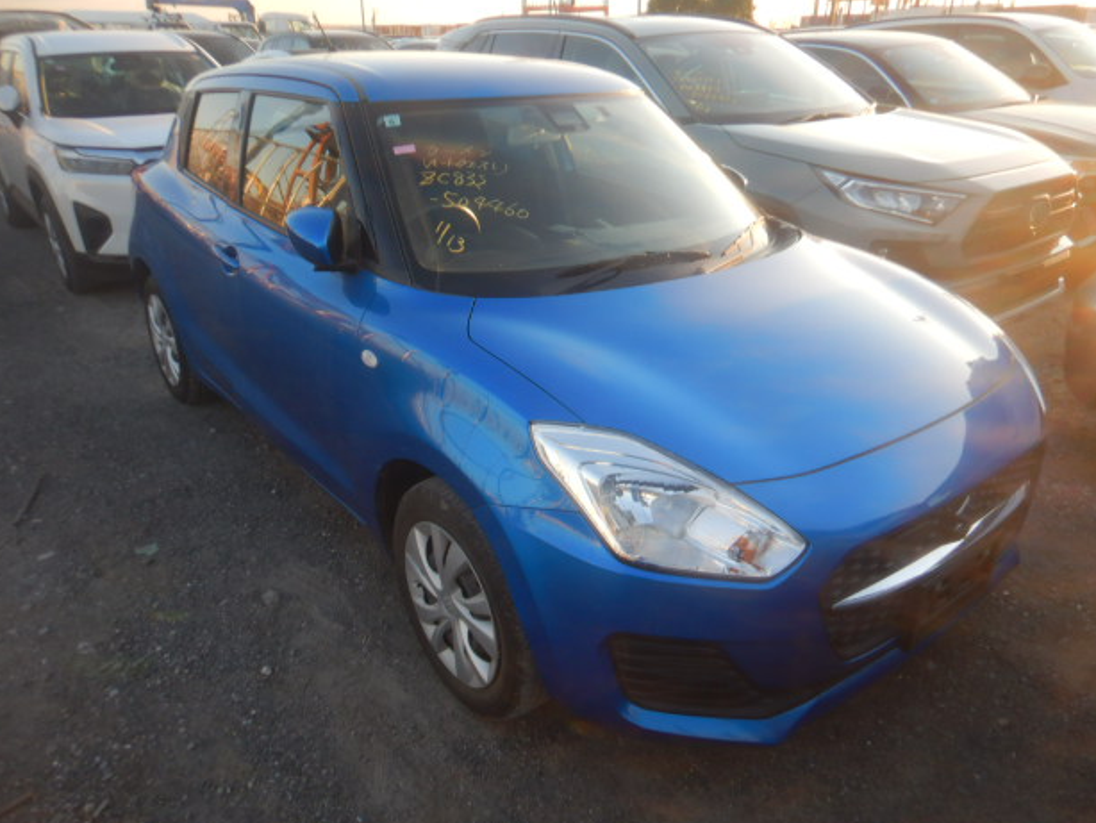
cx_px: 559
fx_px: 792
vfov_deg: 54.9
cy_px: 421
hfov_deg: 69.4
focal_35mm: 25
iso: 125
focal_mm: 4.3
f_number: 2.8
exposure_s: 1/60
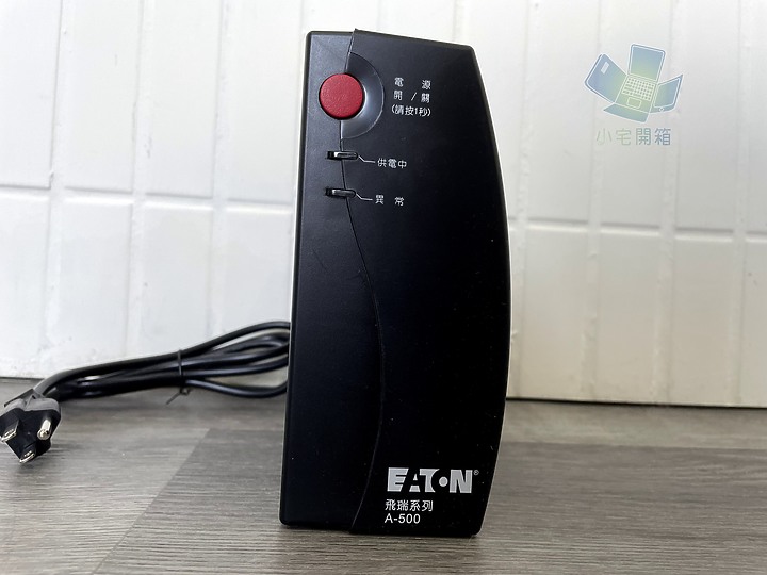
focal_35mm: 26
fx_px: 576
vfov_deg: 53.1
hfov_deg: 67.3
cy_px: 288
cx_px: 384
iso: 80
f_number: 1.6
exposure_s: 1/121
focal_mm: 4.2
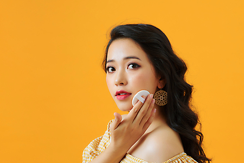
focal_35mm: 120
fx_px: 813
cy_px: 102
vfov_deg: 11.4
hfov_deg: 17.1
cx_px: 133
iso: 200
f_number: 5.6
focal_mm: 90
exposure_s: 1/160
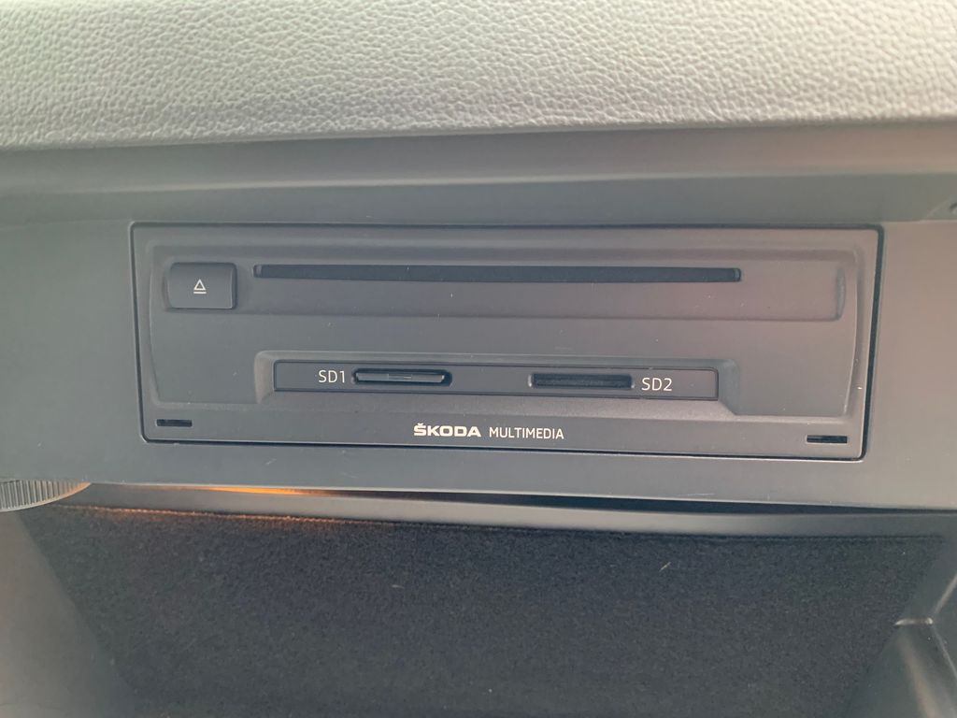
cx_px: 478
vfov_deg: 53.1
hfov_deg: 67.3
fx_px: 719
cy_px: 359
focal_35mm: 26
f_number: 1.8
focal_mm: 4.25
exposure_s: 1/44
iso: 400
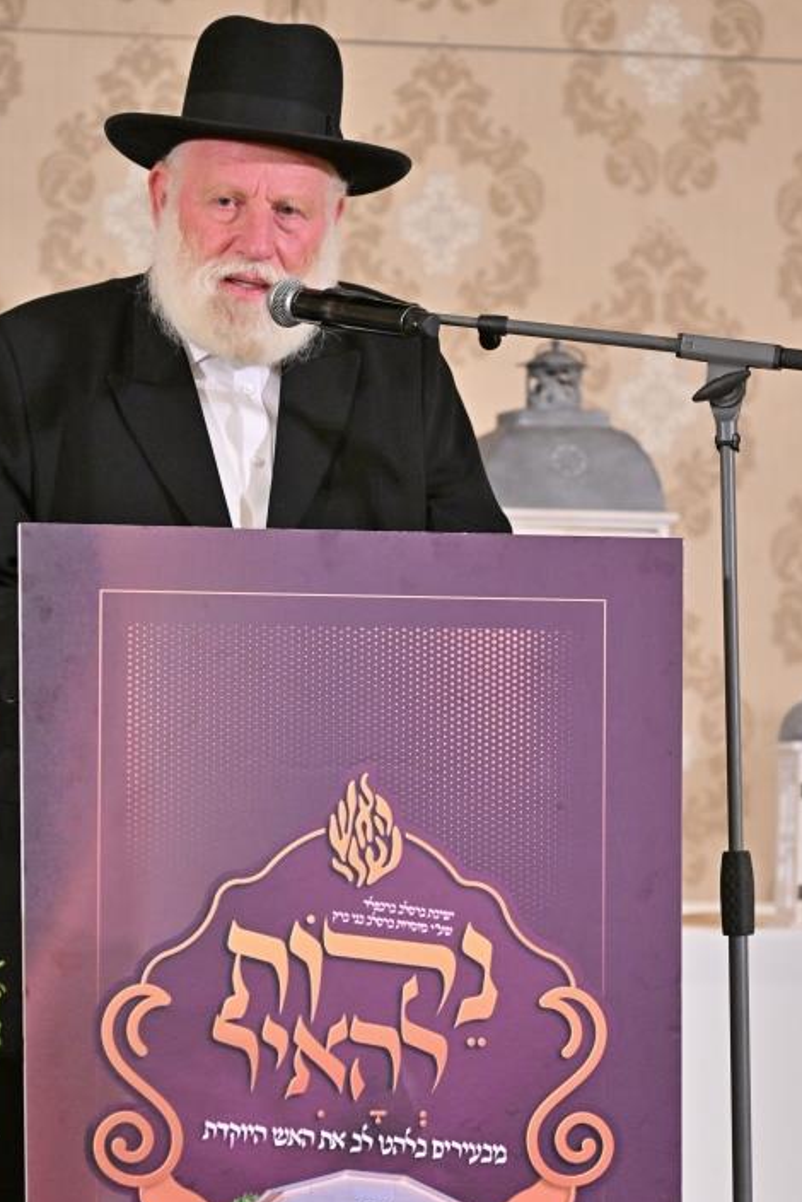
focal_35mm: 160
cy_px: 758
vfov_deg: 12.8
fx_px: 5341
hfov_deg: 8.6
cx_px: 392
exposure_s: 1/200
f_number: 4
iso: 1250
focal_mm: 110
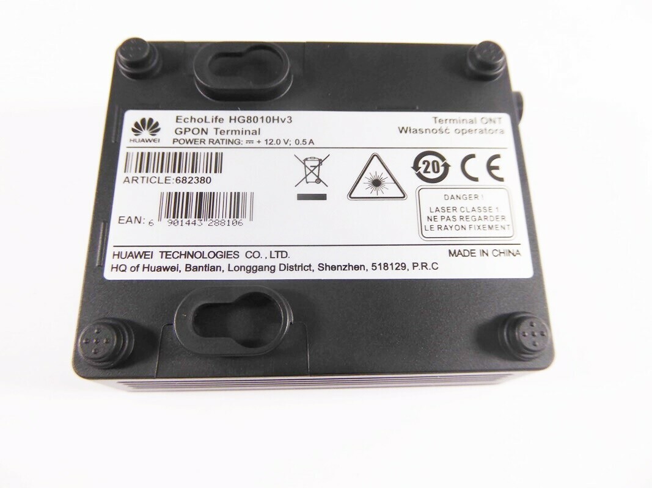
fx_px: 471
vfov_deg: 54.9
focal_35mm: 25
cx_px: 326
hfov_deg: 69.4
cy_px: 244
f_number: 3.3
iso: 160
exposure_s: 1/60
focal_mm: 4.3
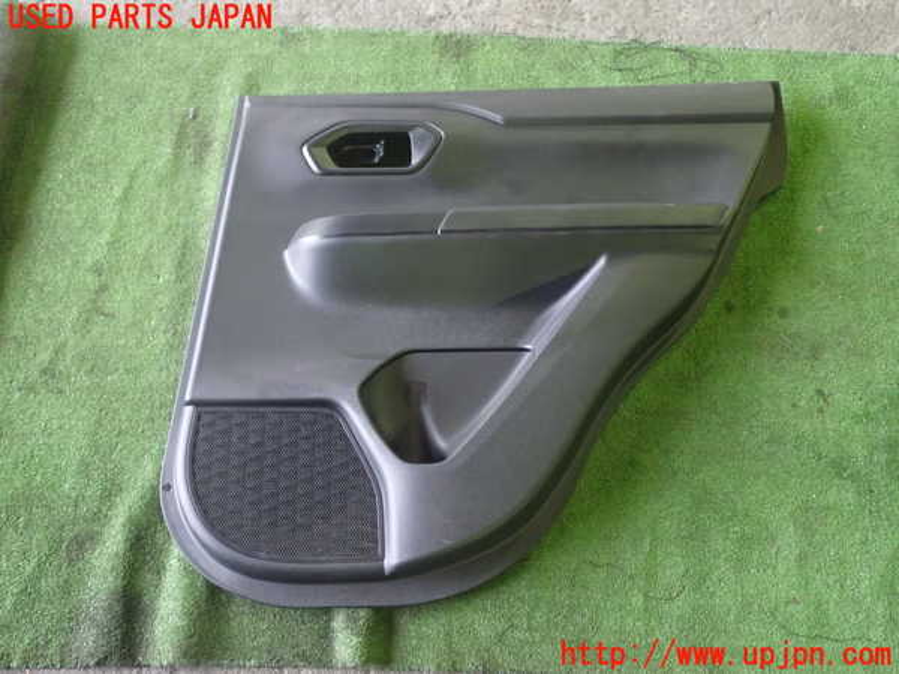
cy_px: 337
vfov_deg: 39.7
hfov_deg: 51.4
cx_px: 450
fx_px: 935
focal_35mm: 36
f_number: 2.5
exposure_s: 1/20
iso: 800
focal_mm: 6.37
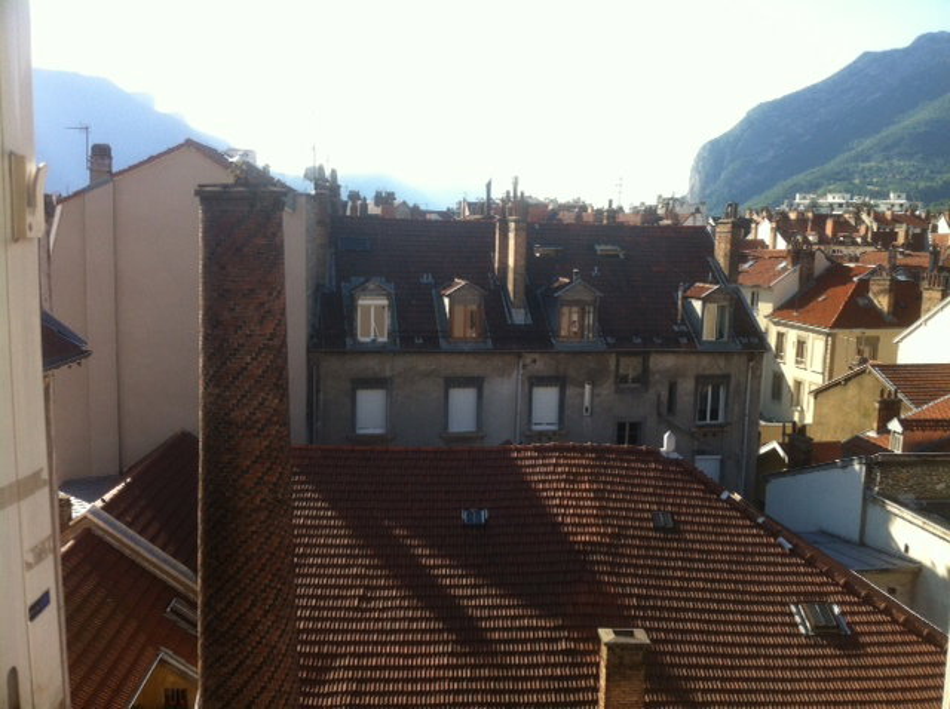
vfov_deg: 40.6
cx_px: 475
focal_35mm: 35
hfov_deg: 52.7
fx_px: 959
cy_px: 354
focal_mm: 3.85
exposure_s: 1/559
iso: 80
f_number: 2.8
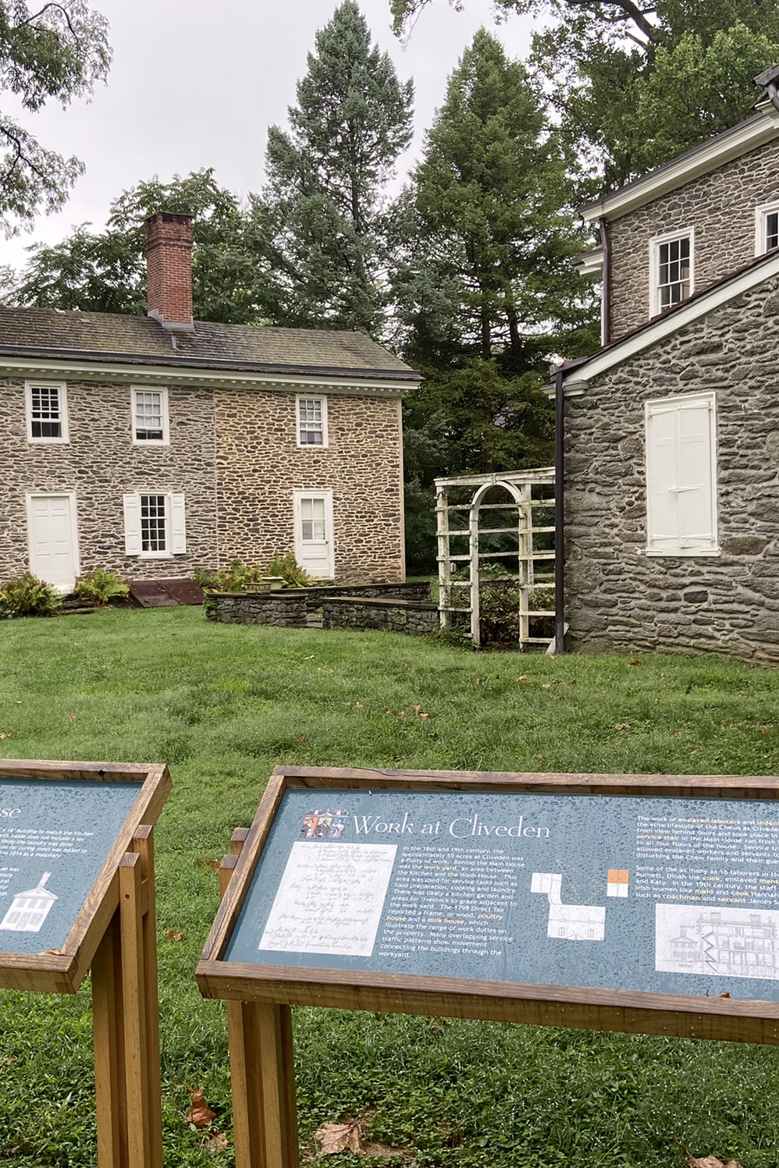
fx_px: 1201
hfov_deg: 35.8
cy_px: 590
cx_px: 320
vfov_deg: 51.9
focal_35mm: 37
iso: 40
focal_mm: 4.25
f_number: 1.8
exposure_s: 1/122
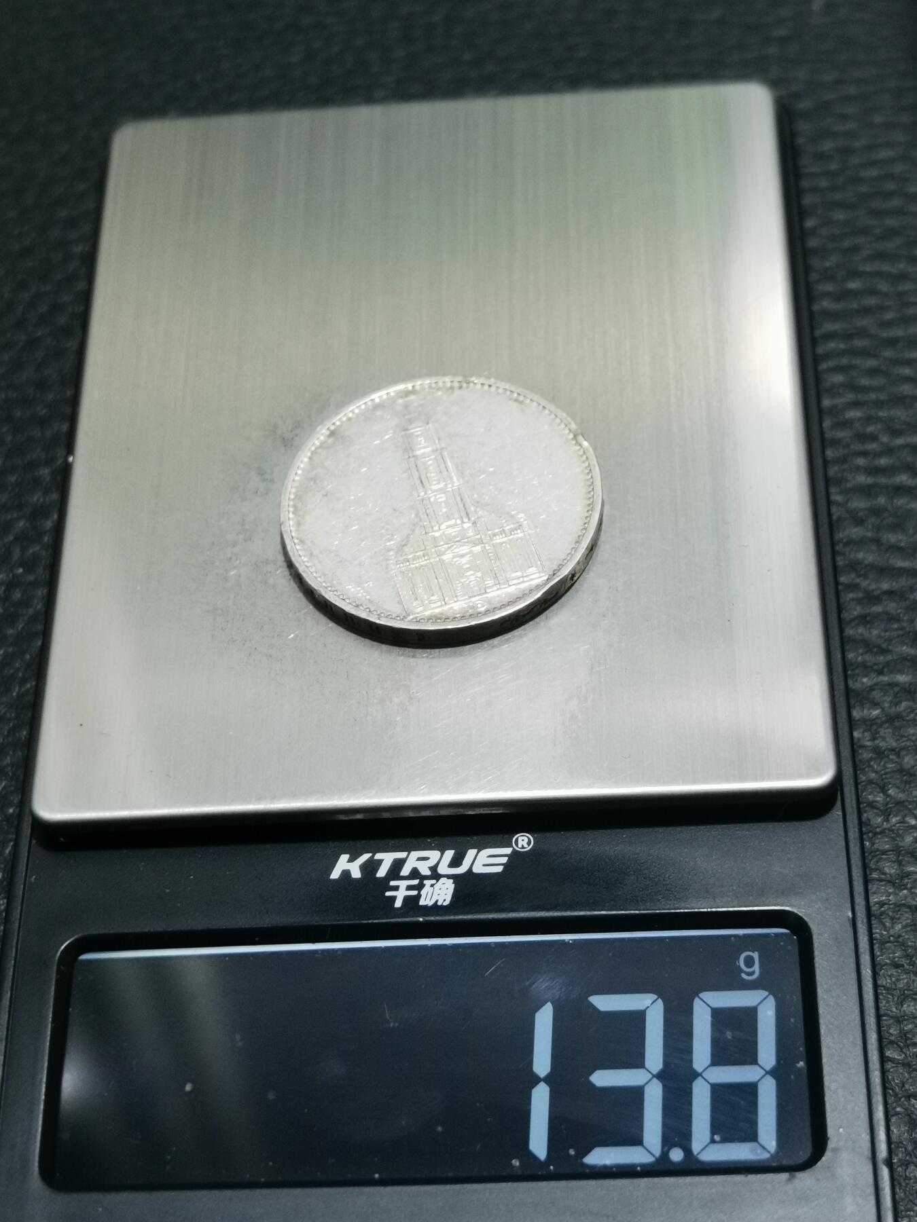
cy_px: 611
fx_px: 2331
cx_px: 458
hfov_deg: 22.3
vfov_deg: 29.4
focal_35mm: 66
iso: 160
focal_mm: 6.67
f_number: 1.9
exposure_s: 1/100
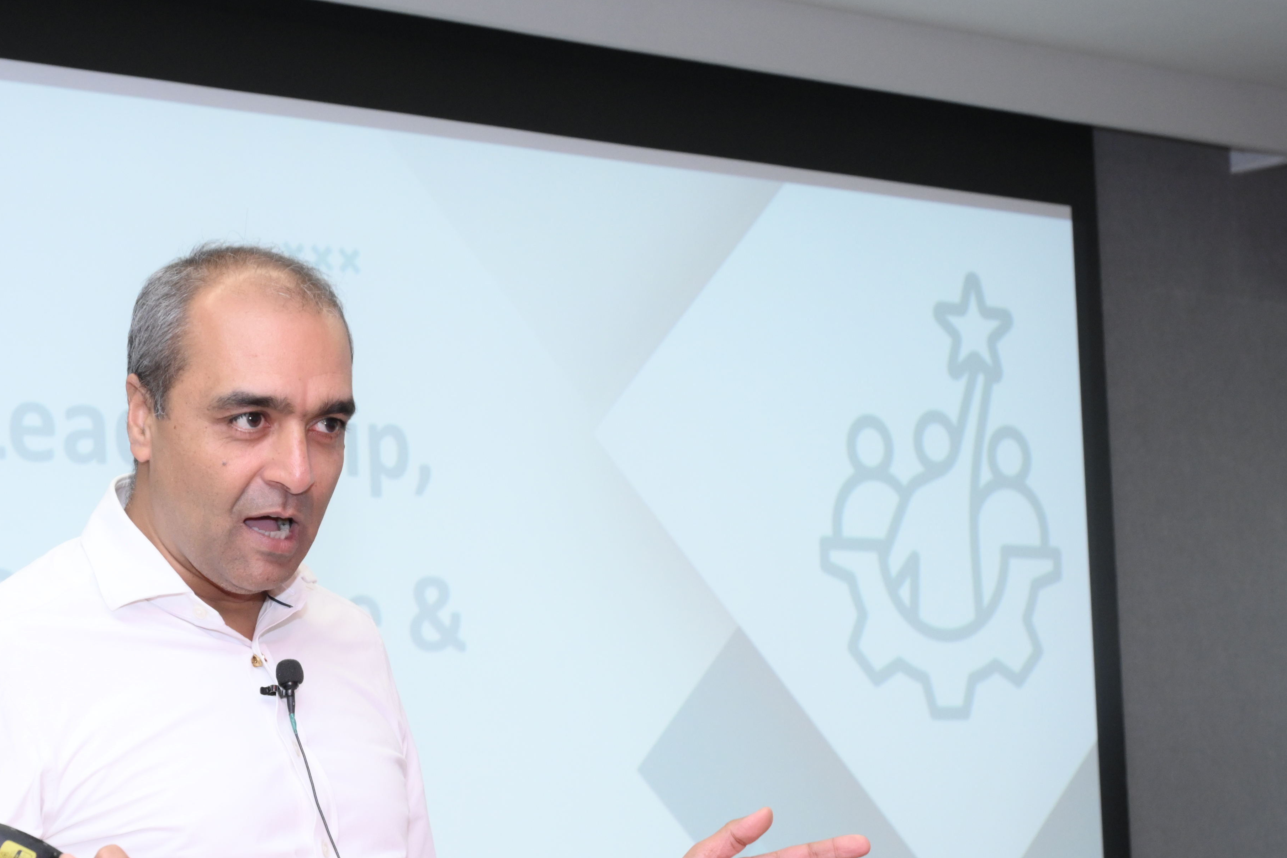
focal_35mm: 89
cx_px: 457
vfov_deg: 15.3
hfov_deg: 22.8
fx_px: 3182
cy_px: 563
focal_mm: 52
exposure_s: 1/200
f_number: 7.1
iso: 2000
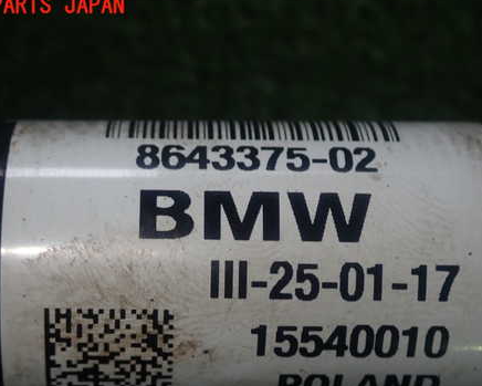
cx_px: 255
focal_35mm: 90
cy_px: 241
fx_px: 1284
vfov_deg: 17.1
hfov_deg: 21.3
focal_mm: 11.88
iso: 200
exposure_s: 1/100
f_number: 3.8
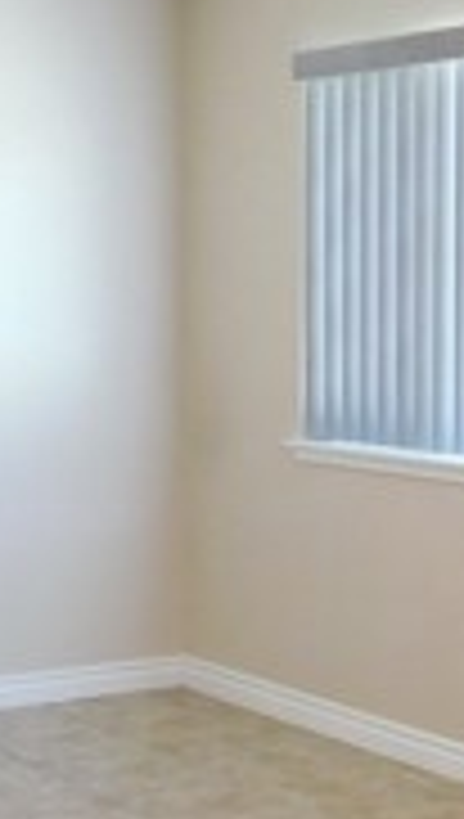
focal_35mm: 88
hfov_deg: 13.4
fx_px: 1916
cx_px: -117
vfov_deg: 24.2
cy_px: 432
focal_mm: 4
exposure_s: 1/30
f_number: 3
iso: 160
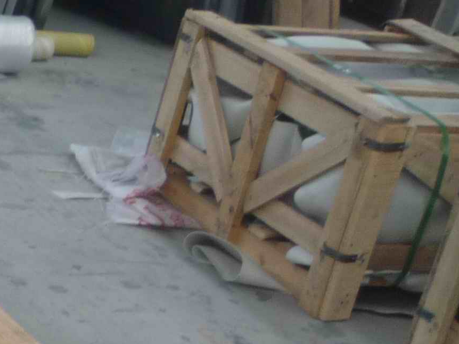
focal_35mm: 127
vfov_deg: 11.1
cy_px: 567
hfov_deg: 13.2
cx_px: -491
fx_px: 1684
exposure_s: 1/50
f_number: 3.3
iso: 100
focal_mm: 5.2
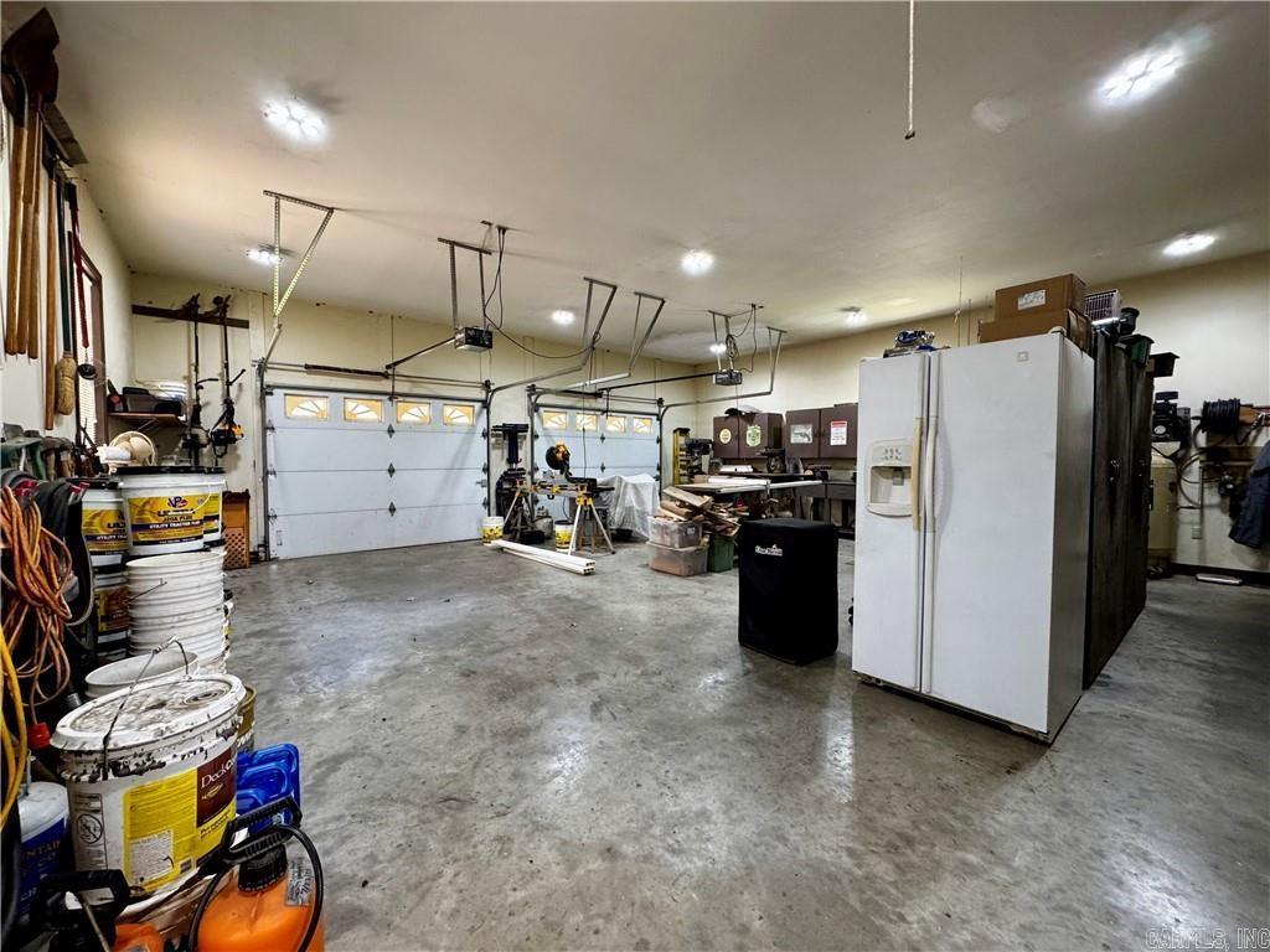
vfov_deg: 85.7
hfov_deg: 102.1
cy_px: 476
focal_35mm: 14
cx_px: 635
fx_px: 514
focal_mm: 2.22
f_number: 2.2
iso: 250
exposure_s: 1/60
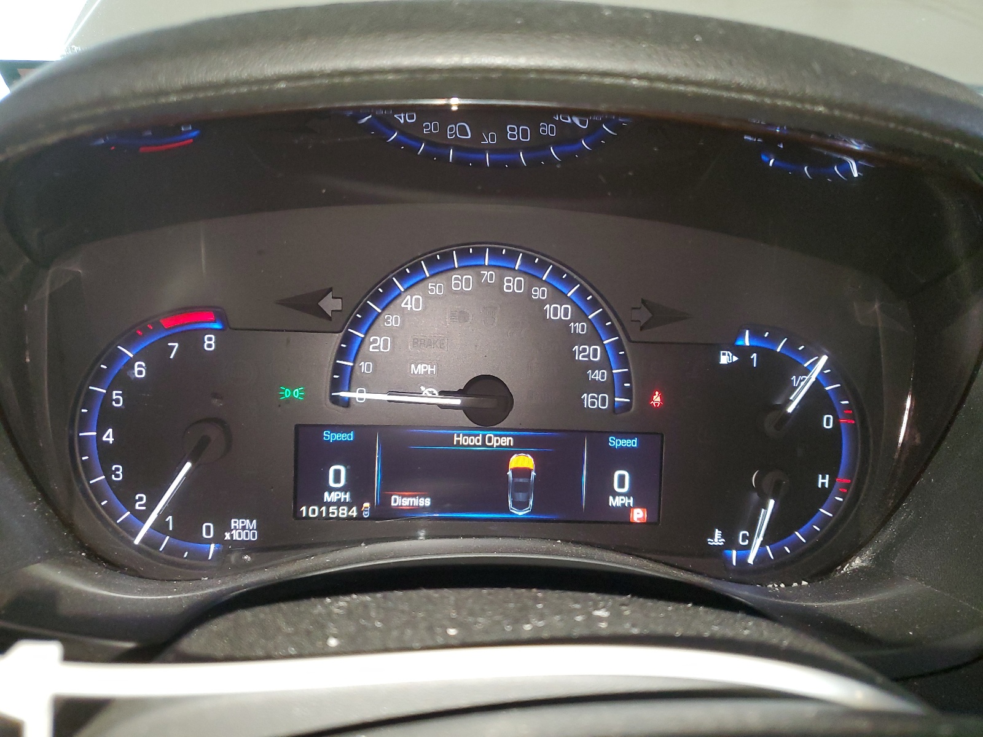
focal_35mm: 26
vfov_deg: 53.1
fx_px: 738
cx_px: 492
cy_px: 368
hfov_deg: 67.3
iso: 266
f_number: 1.5
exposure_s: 1/60.2
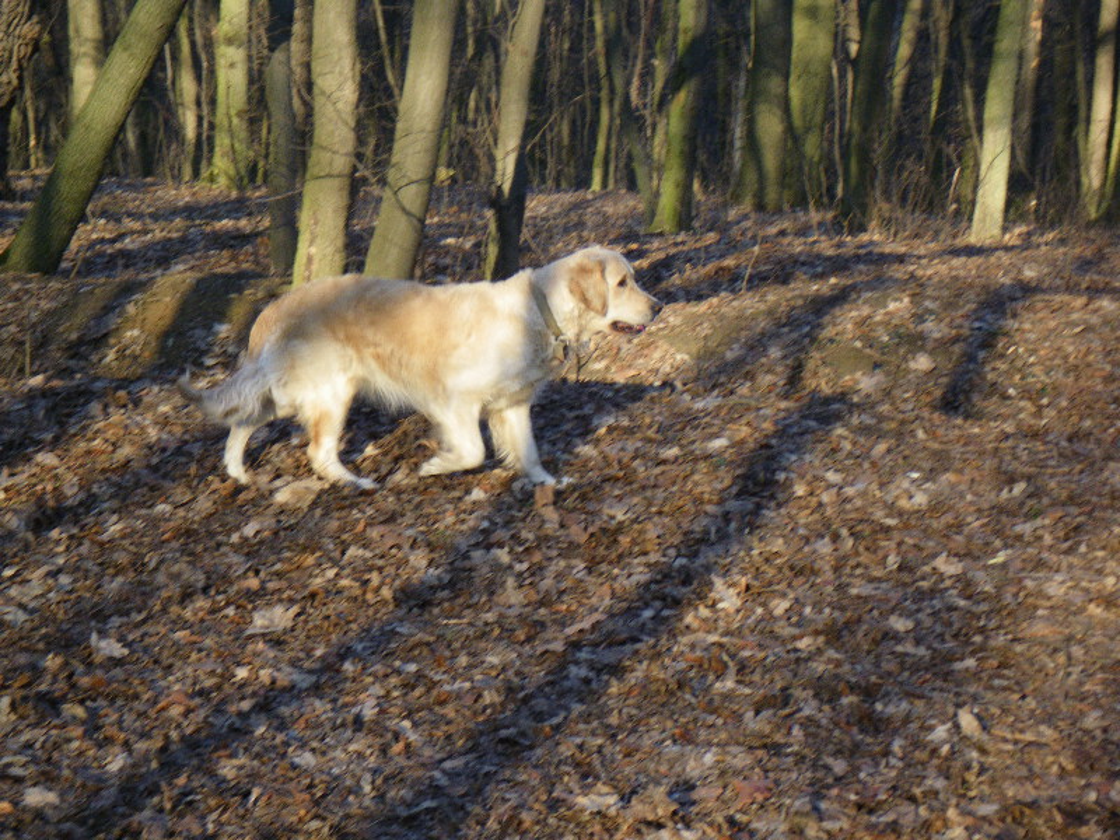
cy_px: 420
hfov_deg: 20.9
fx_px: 3041
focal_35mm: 94
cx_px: 560
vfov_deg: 15.7
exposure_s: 1/125
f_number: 5
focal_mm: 16.7
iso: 160
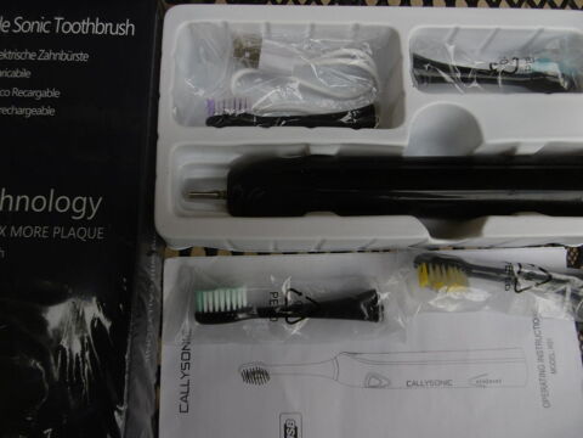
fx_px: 404
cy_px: 219
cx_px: 292
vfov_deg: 56.8
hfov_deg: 71.6
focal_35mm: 24
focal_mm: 4.3
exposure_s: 1/250
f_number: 3.1
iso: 100
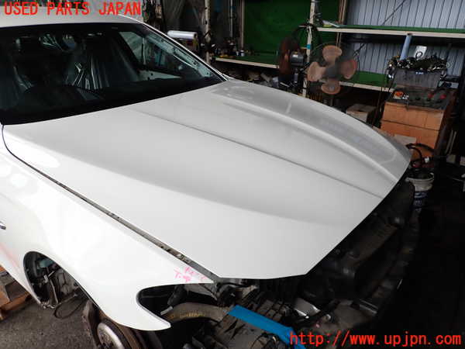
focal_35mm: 25
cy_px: 174
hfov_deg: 69.4
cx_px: 232
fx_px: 336
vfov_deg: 54.9
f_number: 2.8
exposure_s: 1/250
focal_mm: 4.5
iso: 100
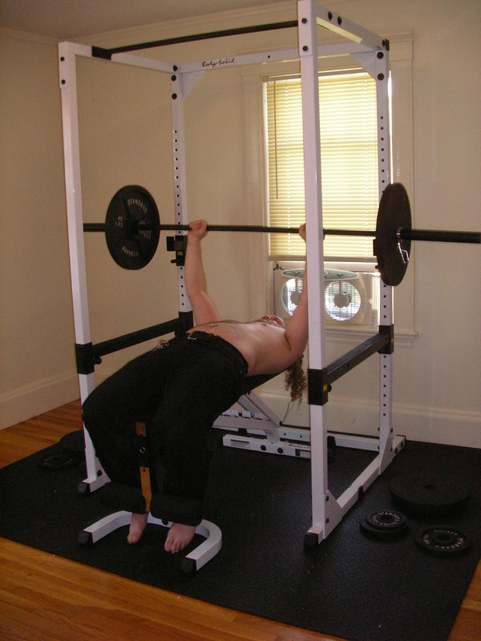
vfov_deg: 49.0
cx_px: 240
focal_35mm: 38
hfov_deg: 37.7
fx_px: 704
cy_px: 320
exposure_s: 1/30
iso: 200
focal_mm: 6.3
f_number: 3.5
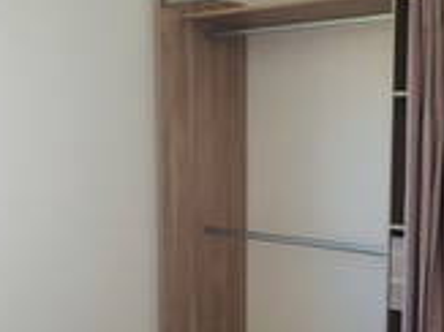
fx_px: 820
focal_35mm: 64
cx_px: 324
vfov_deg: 22.7
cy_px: 248
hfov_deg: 29.9
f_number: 2.2
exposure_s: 1/50
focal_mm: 4.15
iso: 40
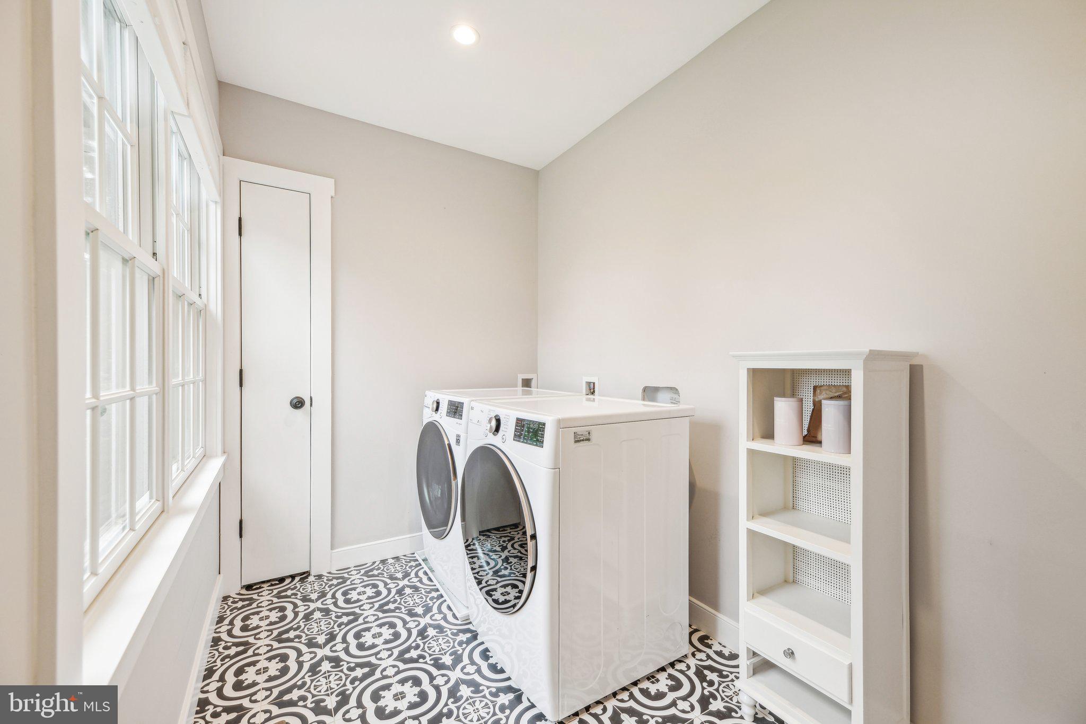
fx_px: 422
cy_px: 362
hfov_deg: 104.2
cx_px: 543
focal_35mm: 14
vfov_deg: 81.2
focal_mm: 14
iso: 400
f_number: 8
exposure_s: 1/30
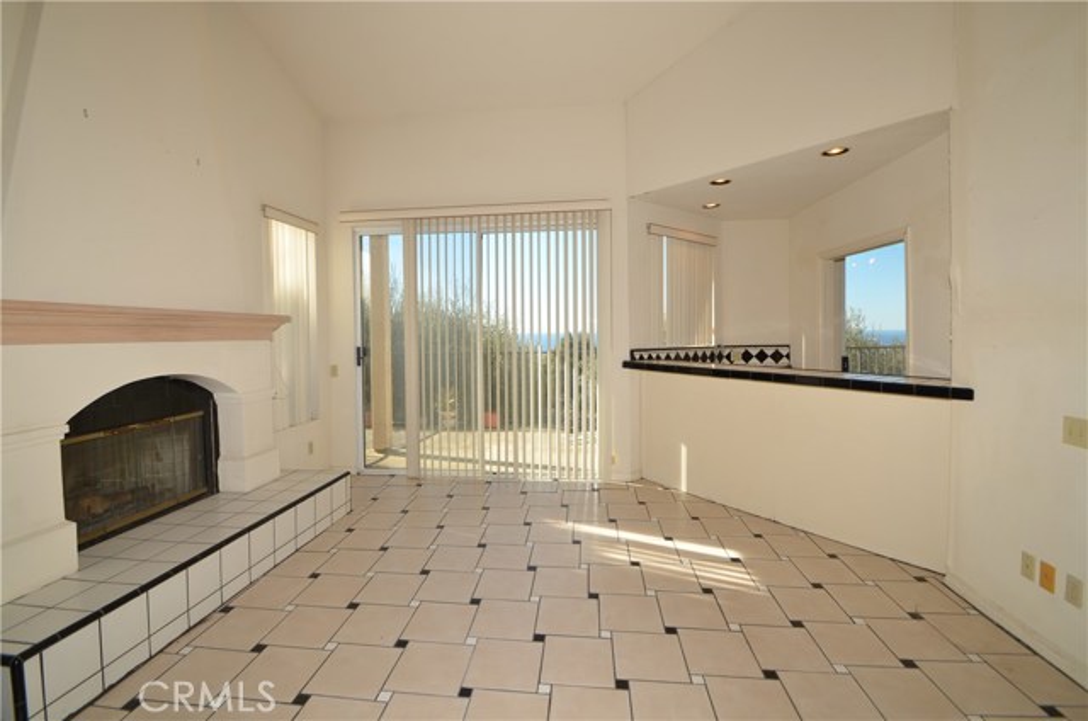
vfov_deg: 77.1
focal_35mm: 15
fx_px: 452
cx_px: 544
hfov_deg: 100.5
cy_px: 360
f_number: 6.3
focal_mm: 10
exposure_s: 1/160
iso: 100
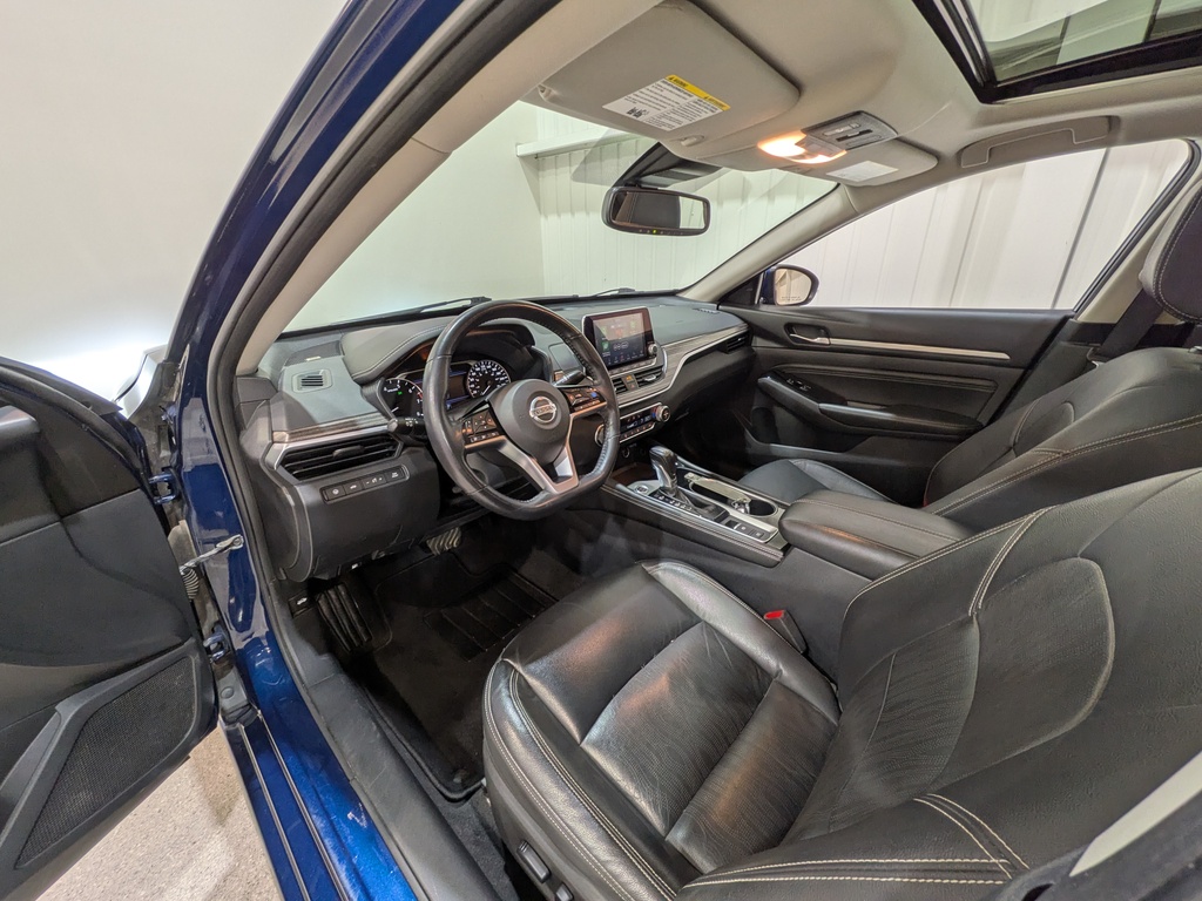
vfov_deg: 85.7
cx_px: 601
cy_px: 450
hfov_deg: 102.1
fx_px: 486
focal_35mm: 14
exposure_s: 1/50
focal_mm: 1.83
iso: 63
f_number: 2.2
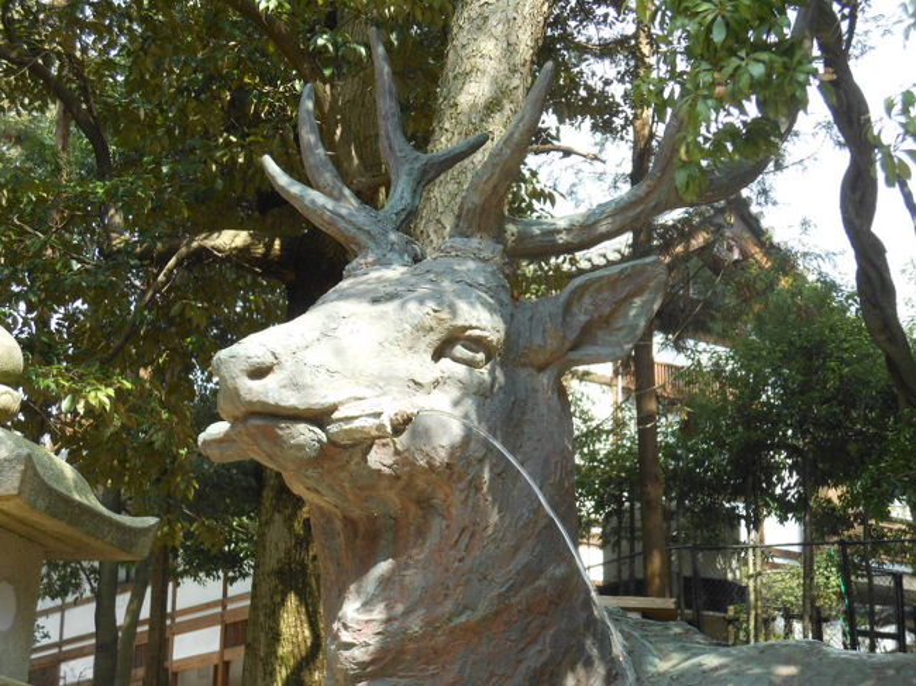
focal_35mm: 76
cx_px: 458
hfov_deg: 25.7
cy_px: 343
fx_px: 2010
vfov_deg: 19.4
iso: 80
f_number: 4.4
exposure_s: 1/60
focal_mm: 13.6
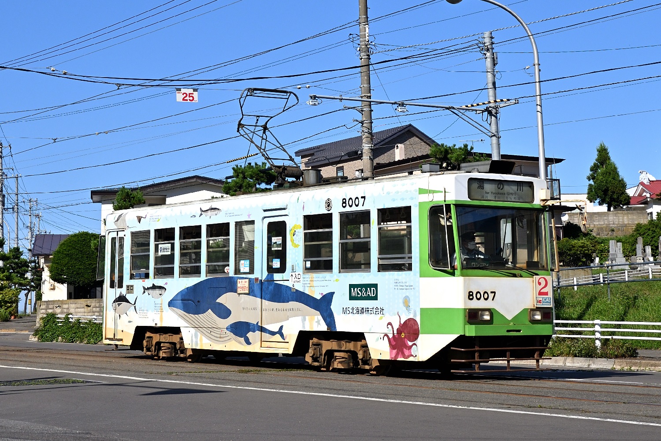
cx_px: 330
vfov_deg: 31.9
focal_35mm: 42
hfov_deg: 46.4
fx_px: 771
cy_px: 220
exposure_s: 1/1000
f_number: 7.1
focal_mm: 28
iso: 100
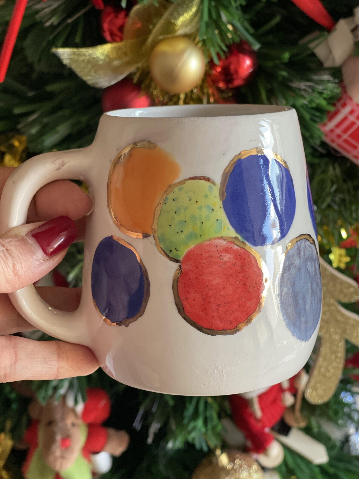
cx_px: 180
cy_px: 240
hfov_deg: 22.9
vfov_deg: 30.3
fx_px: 885
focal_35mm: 64
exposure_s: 1/40
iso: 250
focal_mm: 7.5
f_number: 2.2
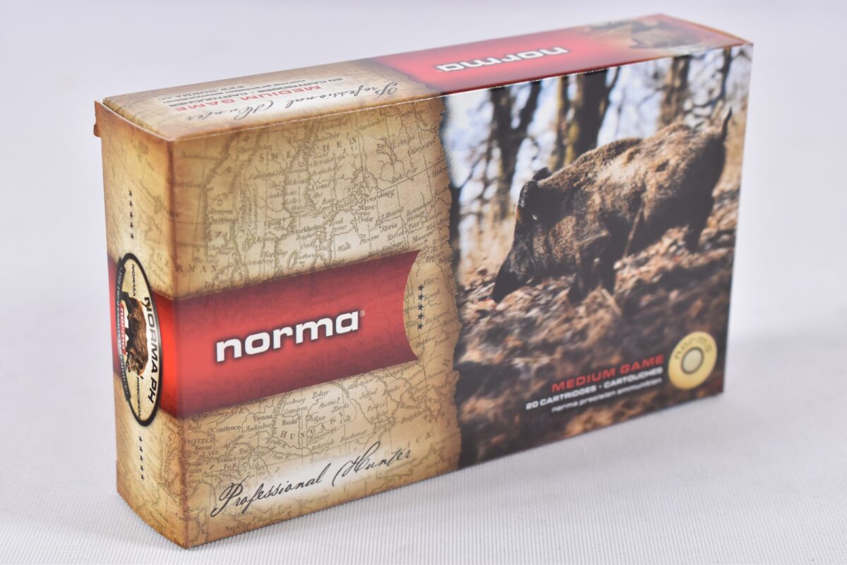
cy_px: 282
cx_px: 424
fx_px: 1835
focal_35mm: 78
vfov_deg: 17.5
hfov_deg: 26.0
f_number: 5.6
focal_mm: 52
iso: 640
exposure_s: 1/50
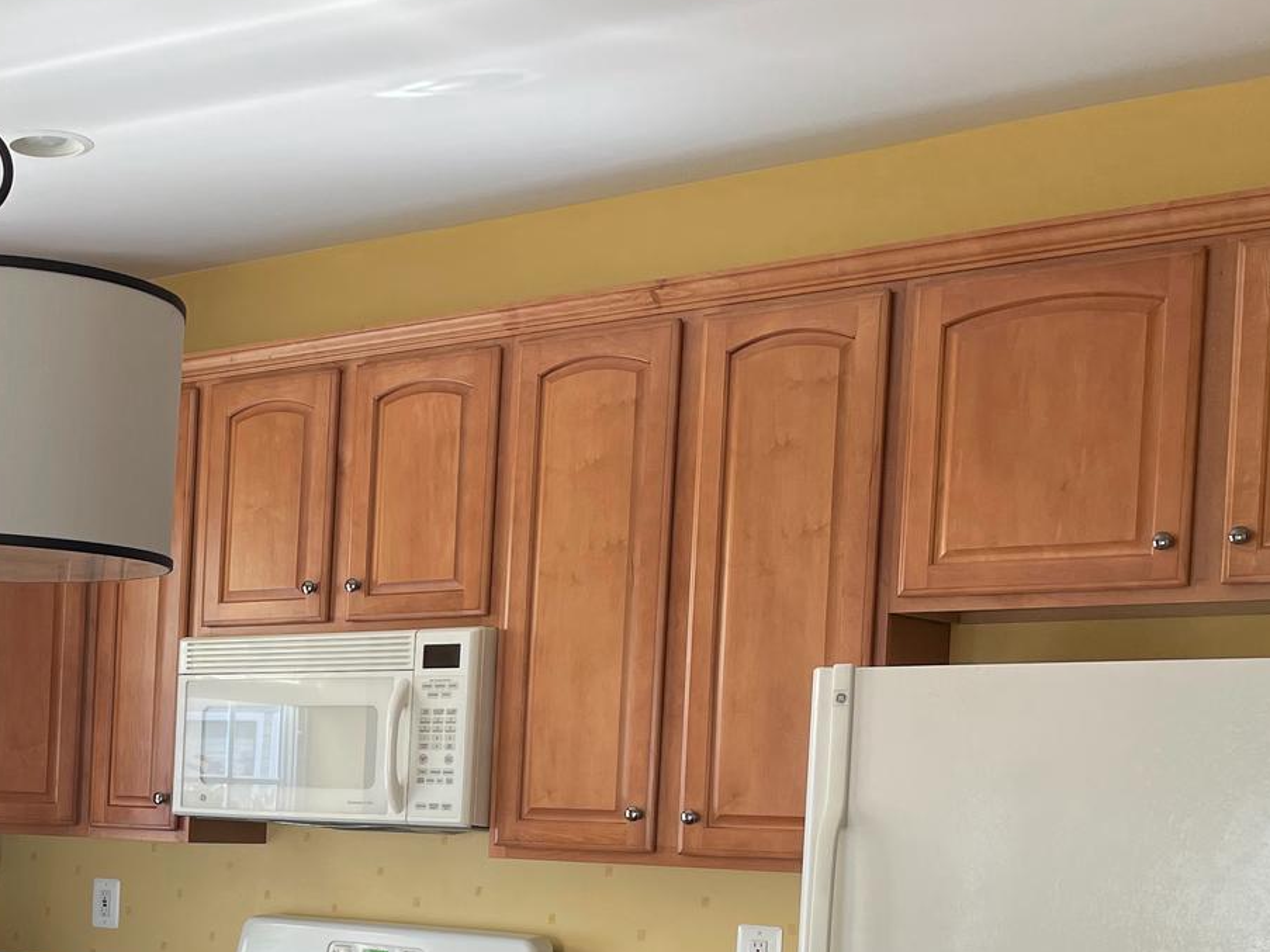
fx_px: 2164
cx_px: -129
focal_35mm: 59
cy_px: 901
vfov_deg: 24.0
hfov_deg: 29.5
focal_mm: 4.2
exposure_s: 1/121
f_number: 1.6
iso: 32
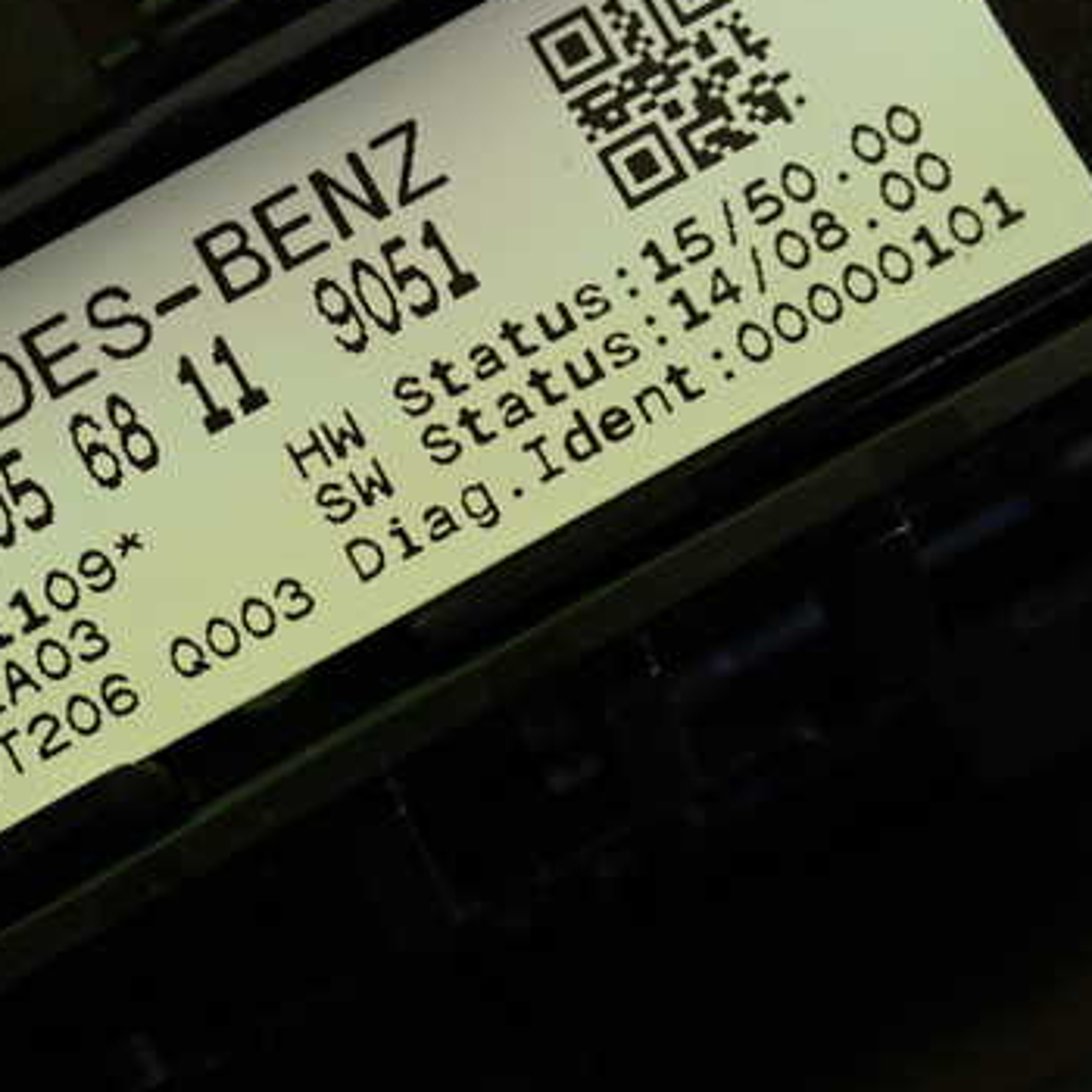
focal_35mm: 88
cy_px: 480
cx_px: 218
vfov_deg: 19.7
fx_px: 3141
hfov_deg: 19.5
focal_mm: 10.35
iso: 500
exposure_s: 1/125
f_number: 3.5
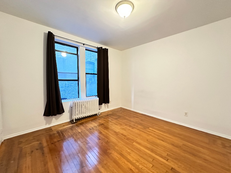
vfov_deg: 85.7
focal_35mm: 14
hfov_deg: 102.1
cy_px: 86
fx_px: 93
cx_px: 116
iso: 1250
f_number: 2.2
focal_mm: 2.22
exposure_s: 1/40
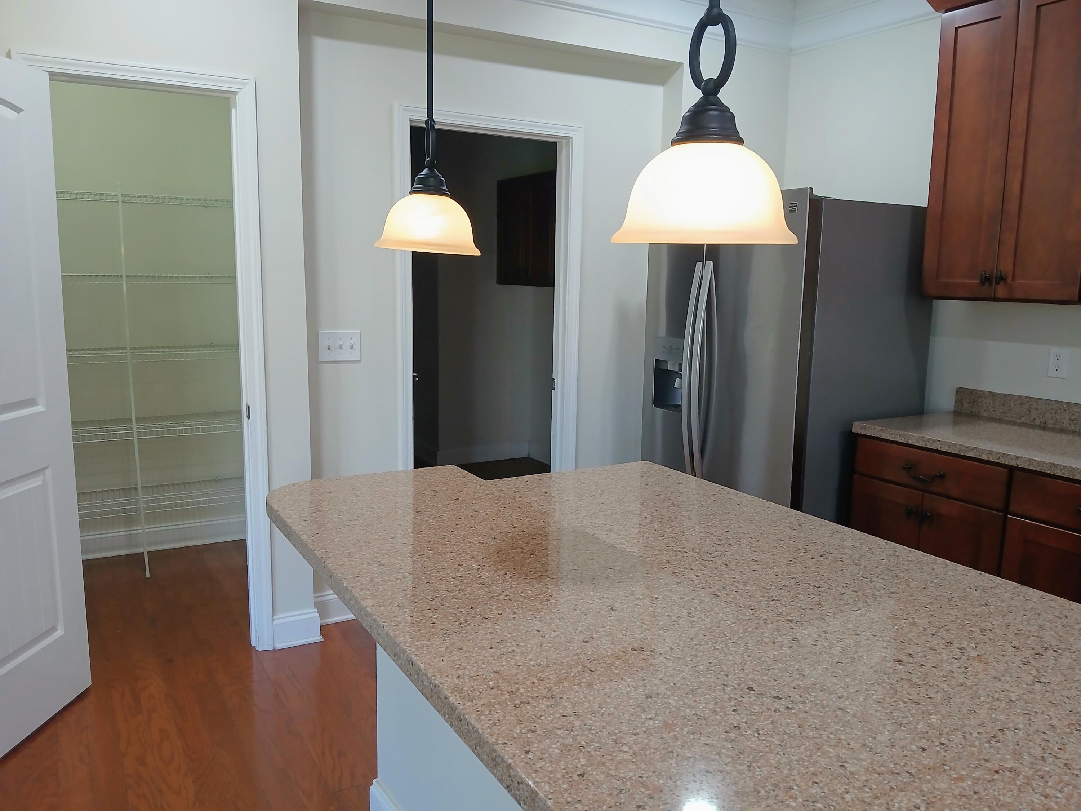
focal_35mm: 26
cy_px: 406
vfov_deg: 53.1
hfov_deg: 67.3
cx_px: 540
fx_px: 812
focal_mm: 3.98
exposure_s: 1/60
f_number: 1.8
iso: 200
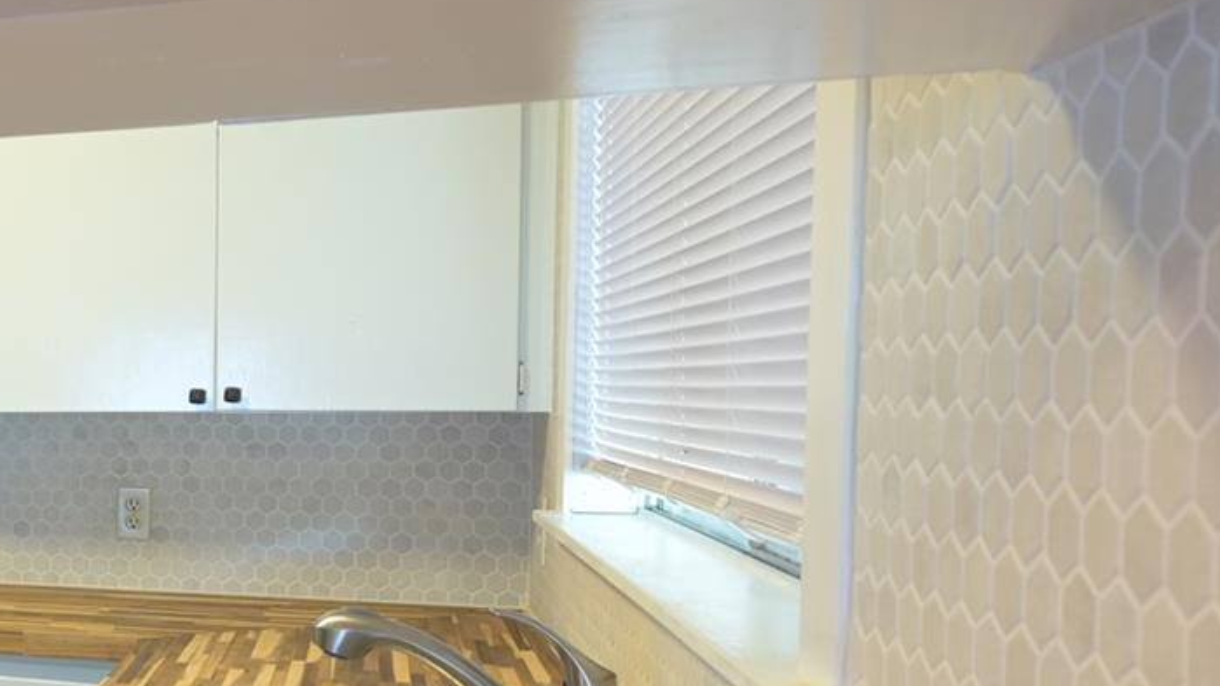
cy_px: 464
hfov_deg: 32.6
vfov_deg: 25.0
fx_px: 1538
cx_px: -363
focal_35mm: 48
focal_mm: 15.5
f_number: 9
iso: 640
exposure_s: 1/4
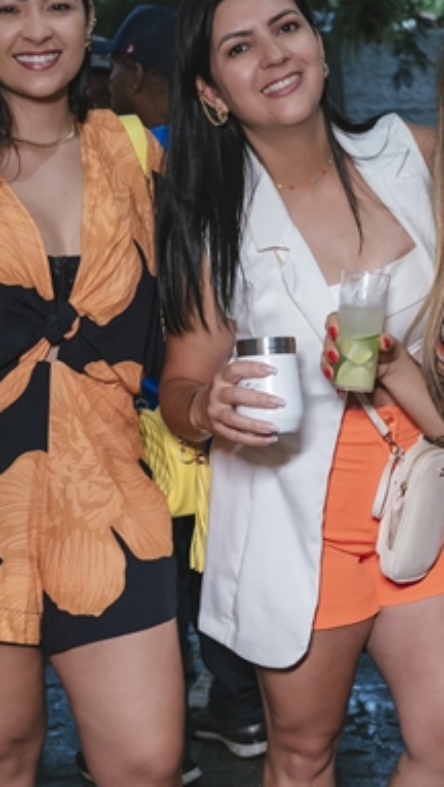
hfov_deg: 16.5
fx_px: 1525
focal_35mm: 73
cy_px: 473
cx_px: 330
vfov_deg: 28.9
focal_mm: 24
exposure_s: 1/200
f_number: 2.5
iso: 2500
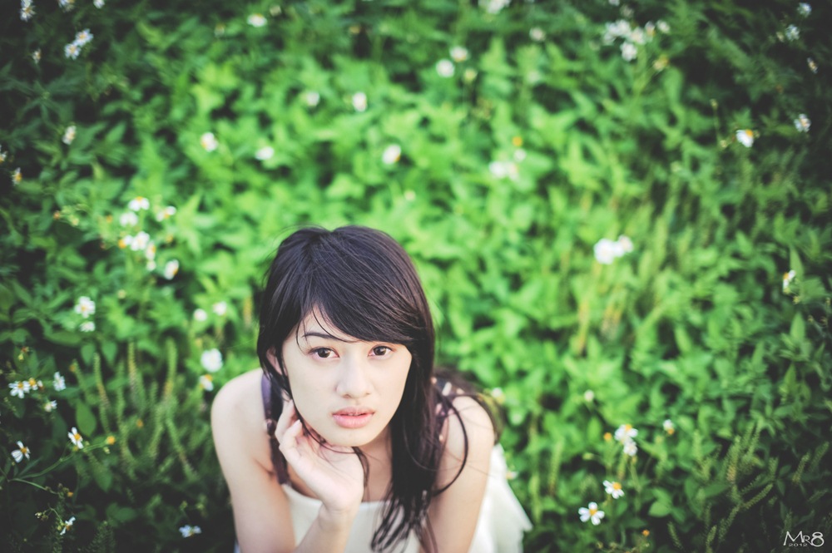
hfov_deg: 39.6
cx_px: 416
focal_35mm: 50
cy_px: 276
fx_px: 1155
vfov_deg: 26.9
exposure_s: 1/400
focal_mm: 50
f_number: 1.4
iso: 200
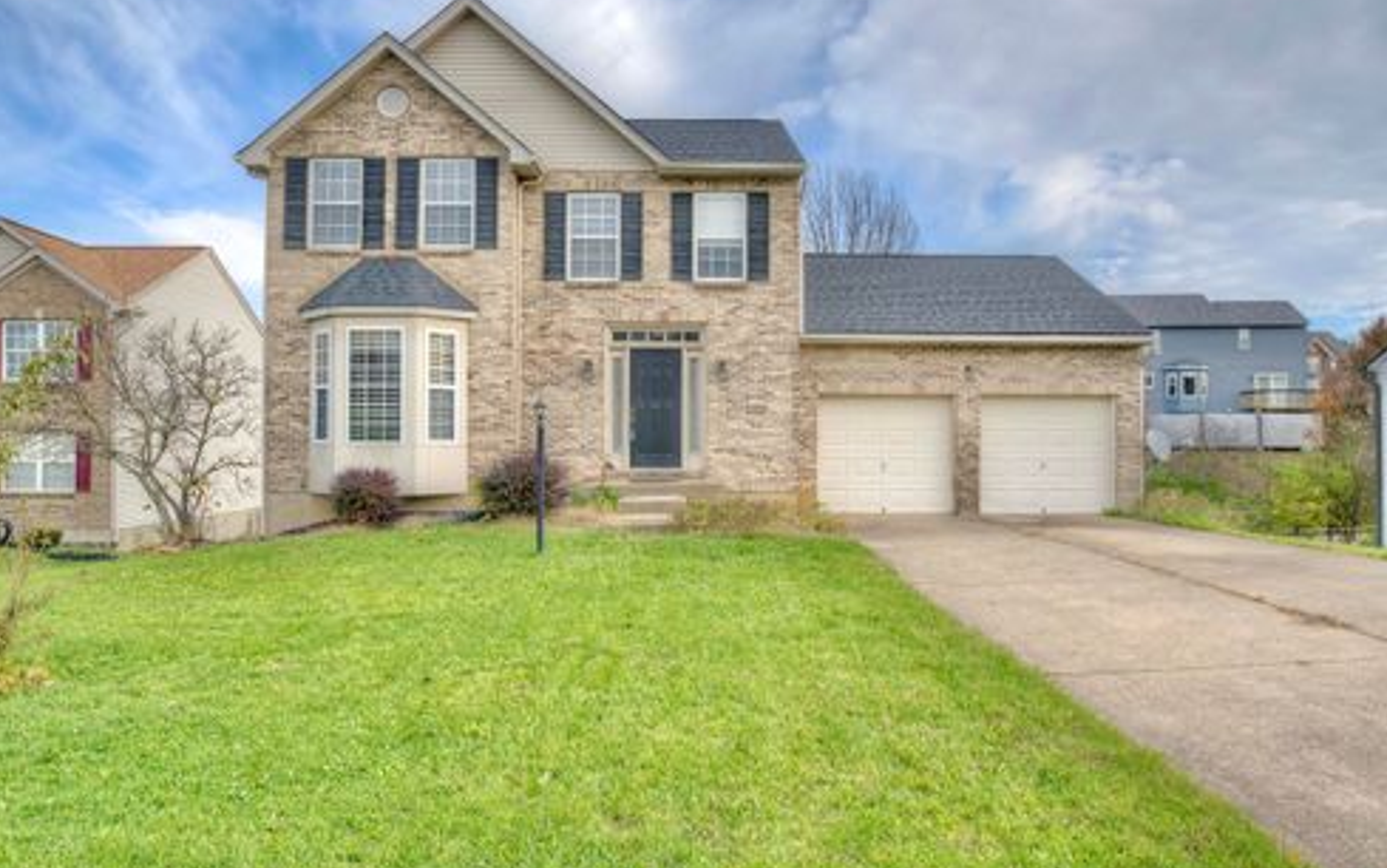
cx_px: 692
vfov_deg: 49.3
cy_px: 427
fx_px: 945
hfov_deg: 72.5
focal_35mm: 25
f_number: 11
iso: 100
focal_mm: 16
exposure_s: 1/80
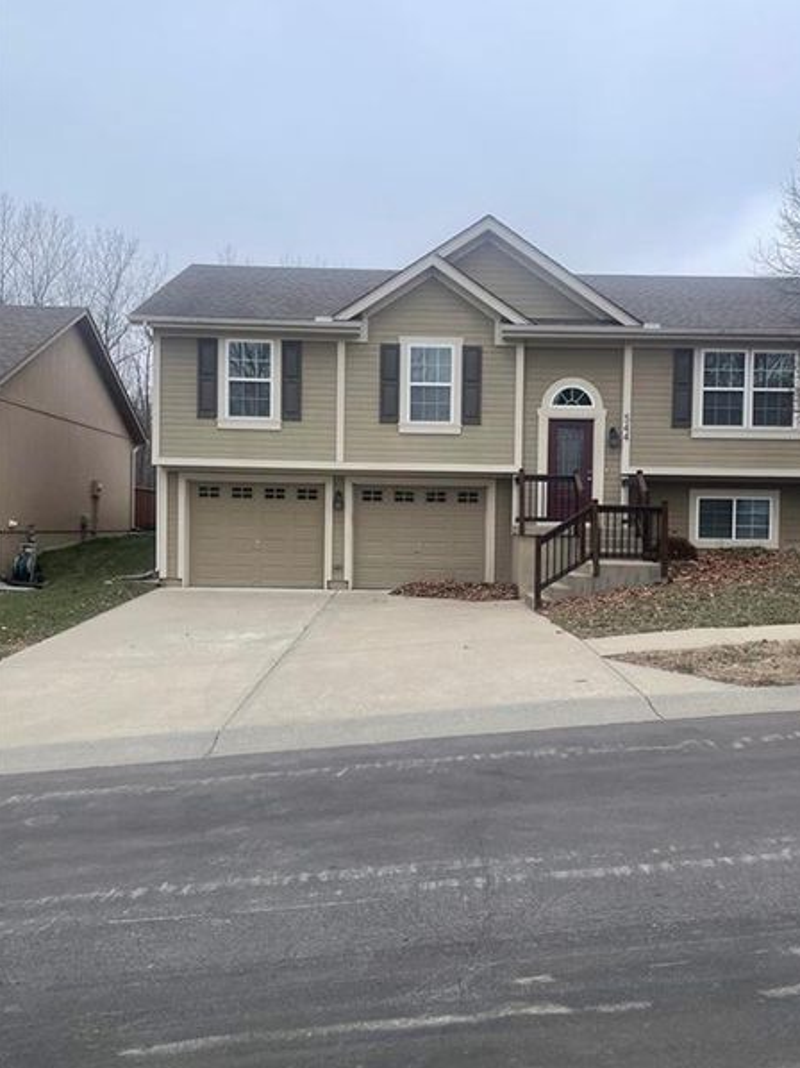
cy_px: 549
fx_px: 894
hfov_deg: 48.1
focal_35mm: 29
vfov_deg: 61.7
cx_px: 443
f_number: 1.6
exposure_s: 1/849
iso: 32
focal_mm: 4.2
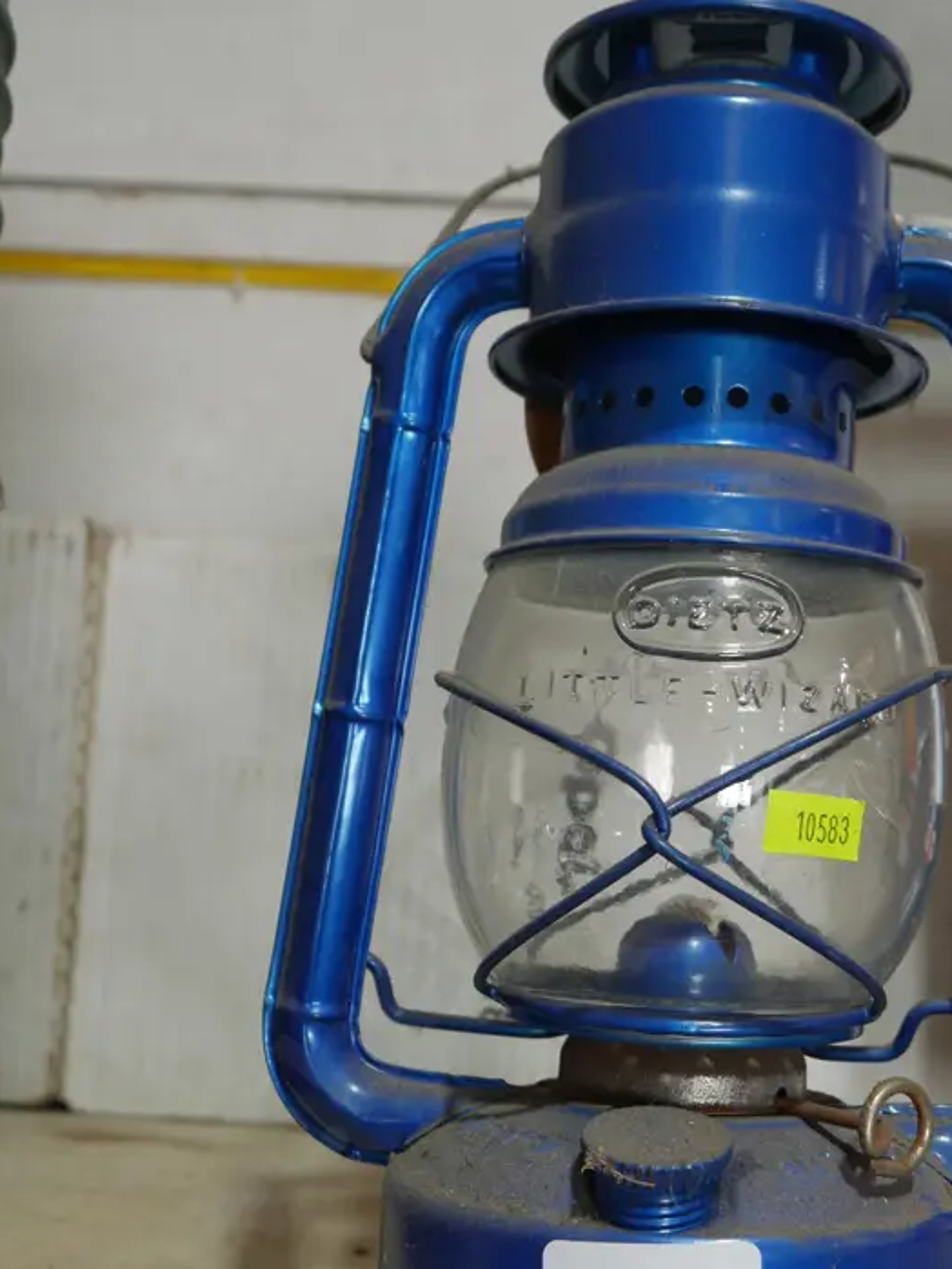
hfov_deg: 32.6
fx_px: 1612
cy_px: 696
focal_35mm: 44
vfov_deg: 42.9
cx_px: 630
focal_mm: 15
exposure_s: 1/60
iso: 250
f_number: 4.5
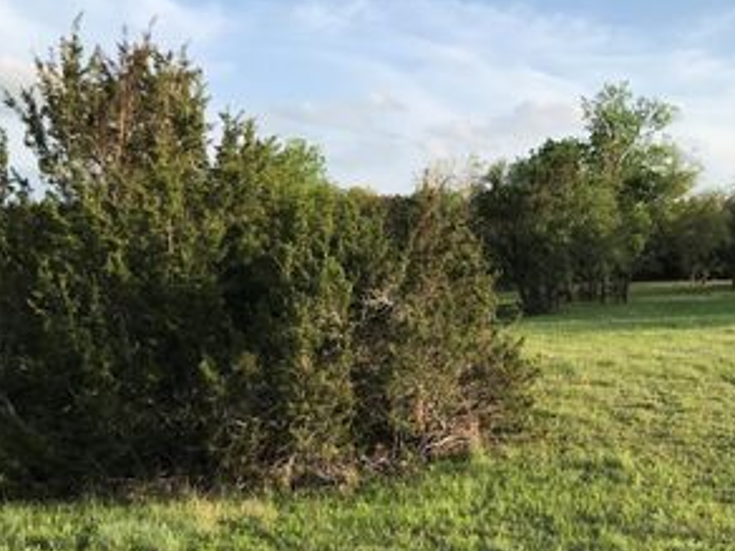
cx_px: 456
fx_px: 1019
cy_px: 384
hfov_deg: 39.4
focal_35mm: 48
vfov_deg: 30.0
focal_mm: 3.99
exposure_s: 1/870
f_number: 1.8
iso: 20
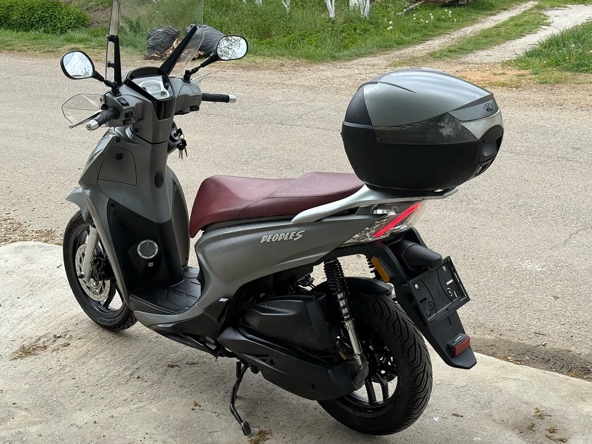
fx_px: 821
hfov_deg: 39.7
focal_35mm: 48
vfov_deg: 30.3
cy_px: 222
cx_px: 296
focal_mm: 6.76
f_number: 1.78
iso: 80
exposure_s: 1/2088
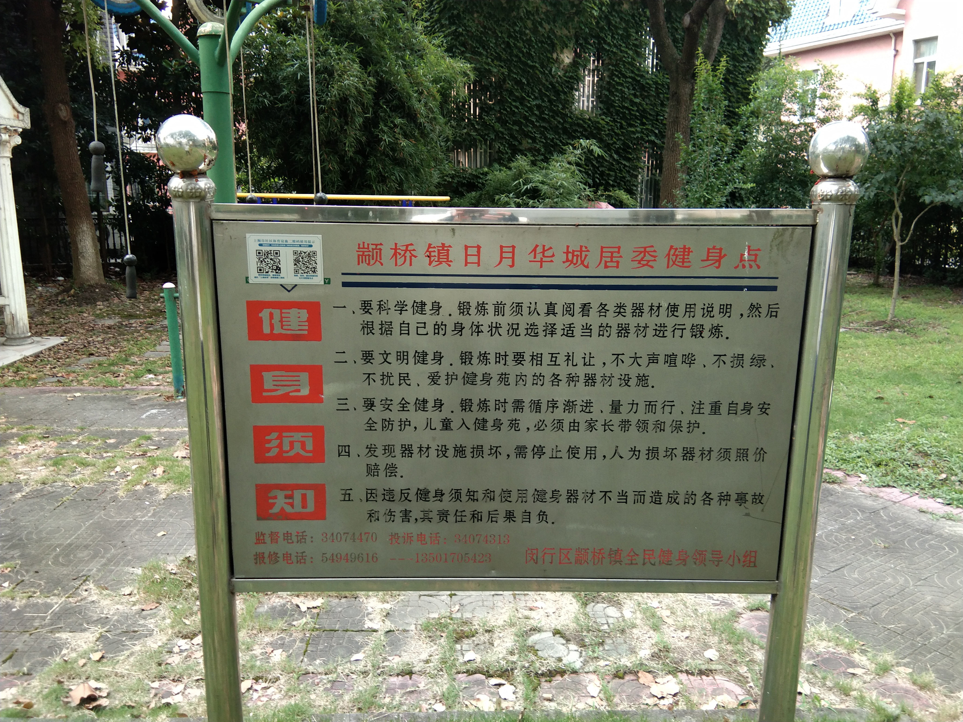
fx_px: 862
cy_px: 361
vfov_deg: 45.4
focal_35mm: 31
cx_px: 482
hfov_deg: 58.4
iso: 100
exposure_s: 1/50
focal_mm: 3.69
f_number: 2.2
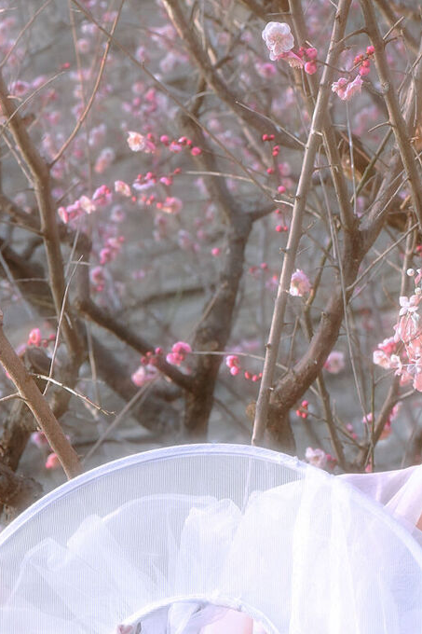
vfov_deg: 11.7
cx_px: 425
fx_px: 3096
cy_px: 361
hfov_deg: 7.8
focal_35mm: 176
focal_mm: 76
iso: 2000
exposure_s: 1/250
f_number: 9
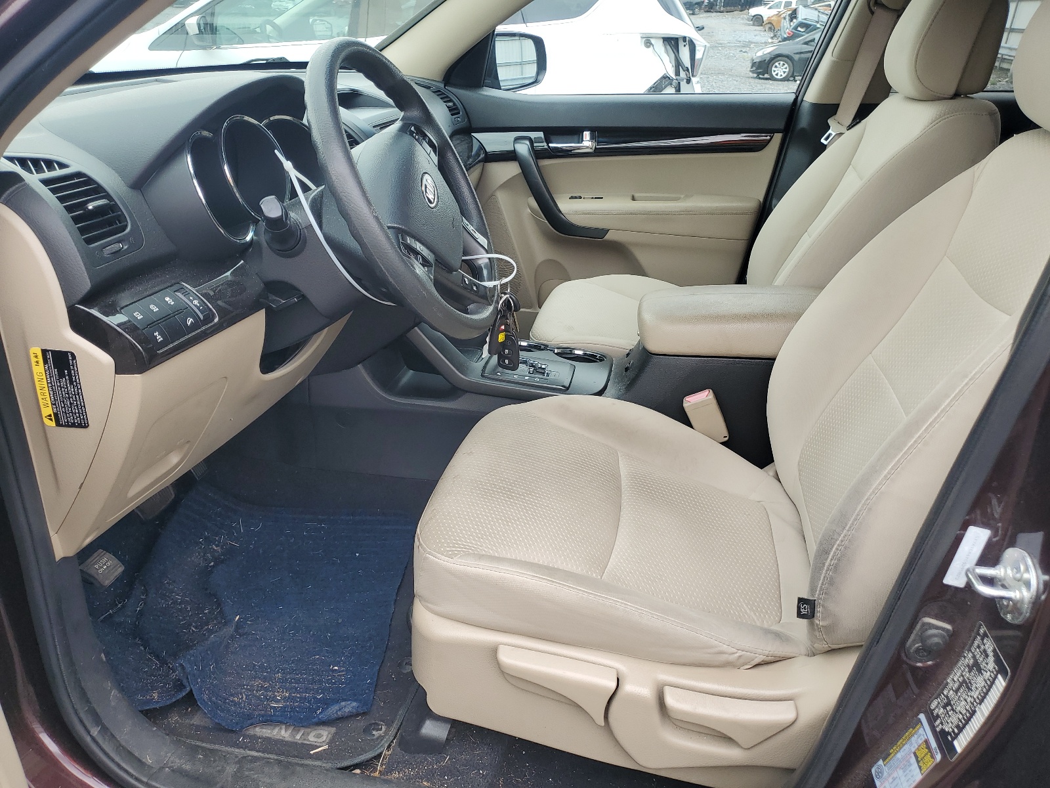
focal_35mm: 26
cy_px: 394
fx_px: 789
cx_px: 525
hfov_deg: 67.3
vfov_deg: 53.1
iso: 50
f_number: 1.5
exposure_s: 1/370
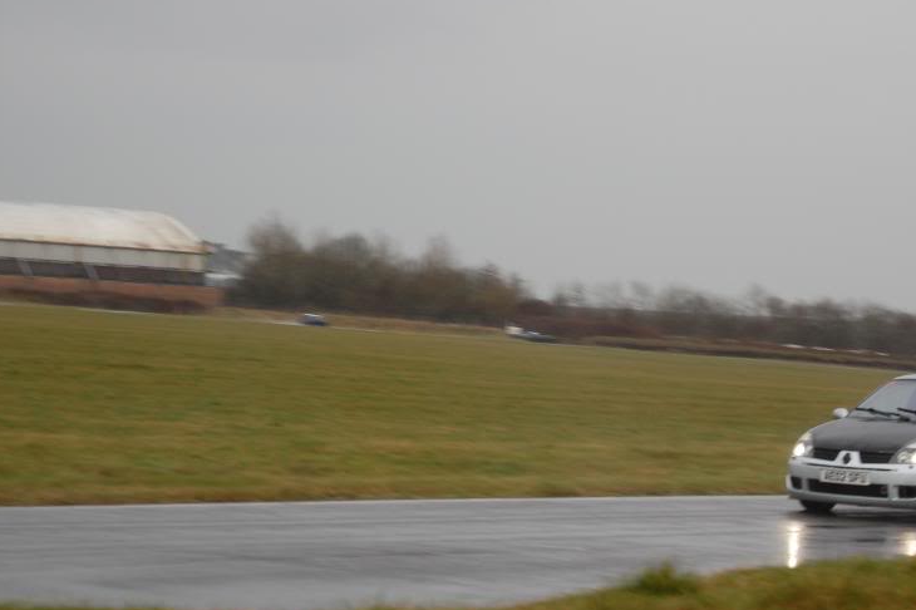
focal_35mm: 116
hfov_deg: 17.7
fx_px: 2942
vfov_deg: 11.8
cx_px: 516
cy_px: 372
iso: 250
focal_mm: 55
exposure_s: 1/125
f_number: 5.6
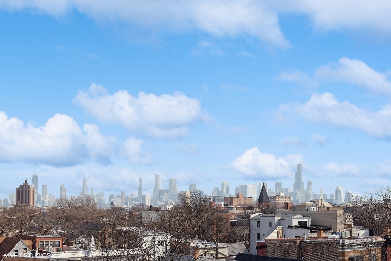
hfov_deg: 38.2
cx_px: 196
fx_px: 565
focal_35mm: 52
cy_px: 130
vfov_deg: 26.0
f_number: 8
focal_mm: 35
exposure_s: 1/1000
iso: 320
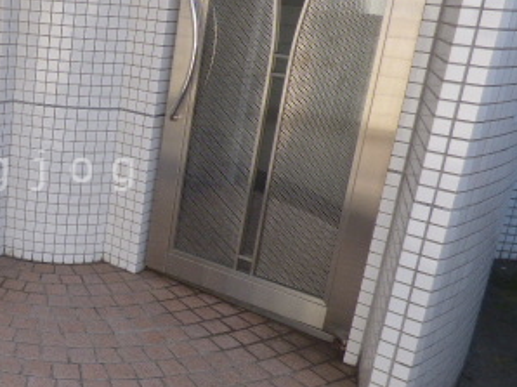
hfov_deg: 39.7
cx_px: 24
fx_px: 642
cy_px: 170
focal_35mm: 43
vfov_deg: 33.5
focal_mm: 3.58
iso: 100
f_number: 2.8
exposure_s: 1/320
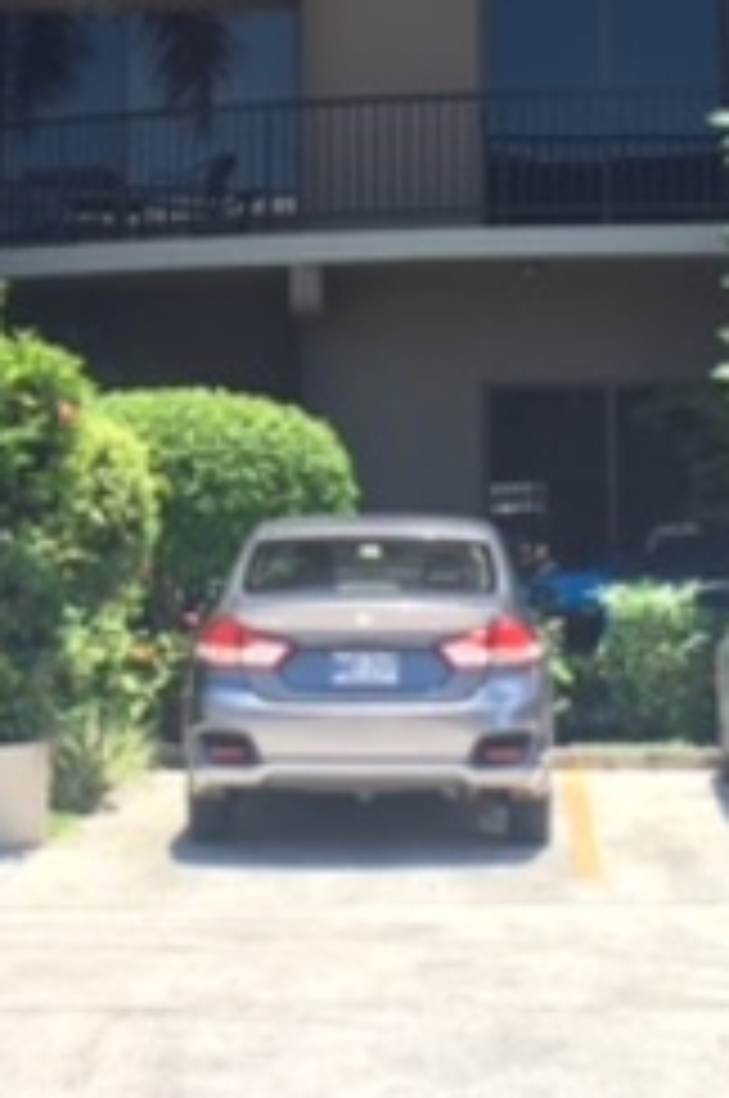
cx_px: 418
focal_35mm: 99
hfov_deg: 13.8
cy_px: -90
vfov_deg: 19.8
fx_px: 3015
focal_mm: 4.15
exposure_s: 1/534
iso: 25
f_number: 2.2
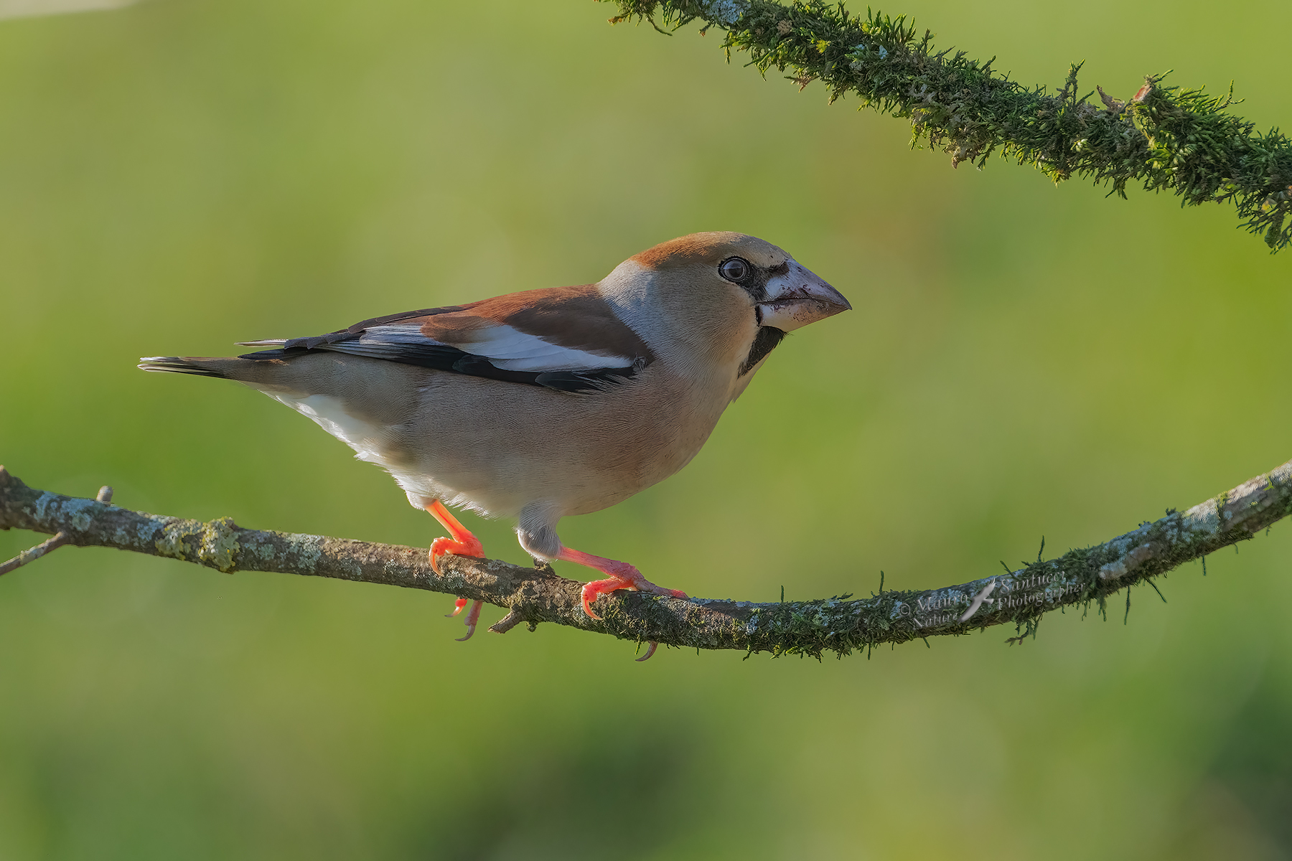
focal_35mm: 882
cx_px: 646
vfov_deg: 1.6
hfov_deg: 2.3
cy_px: 430
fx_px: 31652
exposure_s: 1/1600
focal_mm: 588
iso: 2500
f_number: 8
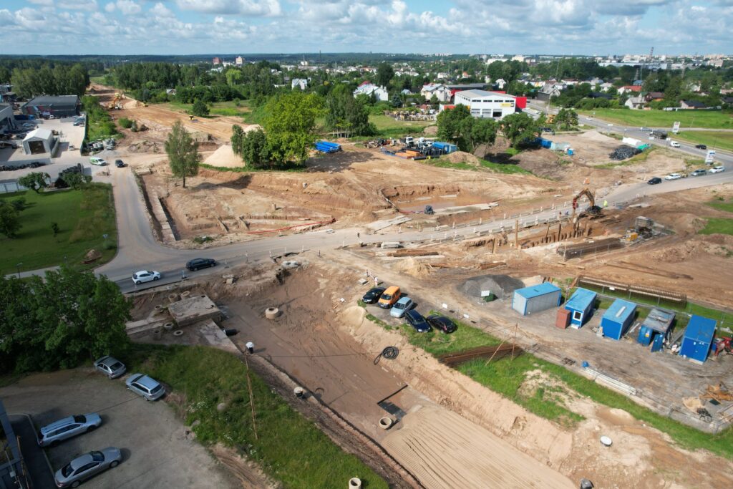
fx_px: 448
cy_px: 244
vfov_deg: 57.2
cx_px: 366
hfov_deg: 78.6
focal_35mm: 22
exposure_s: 1/2000
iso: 110
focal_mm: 8.38
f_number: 2.8
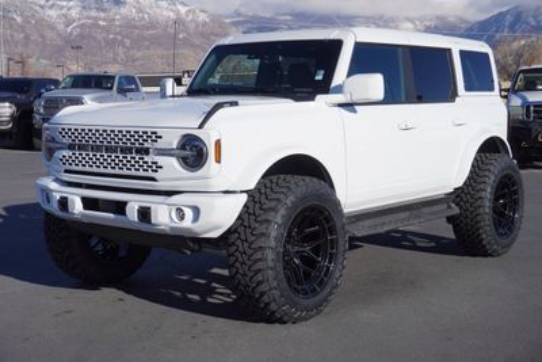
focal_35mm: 56
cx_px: 271
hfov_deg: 35.9
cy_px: 181
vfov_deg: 24.4
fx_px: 836
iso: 100
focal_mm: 37
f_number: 9
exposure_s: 1/320
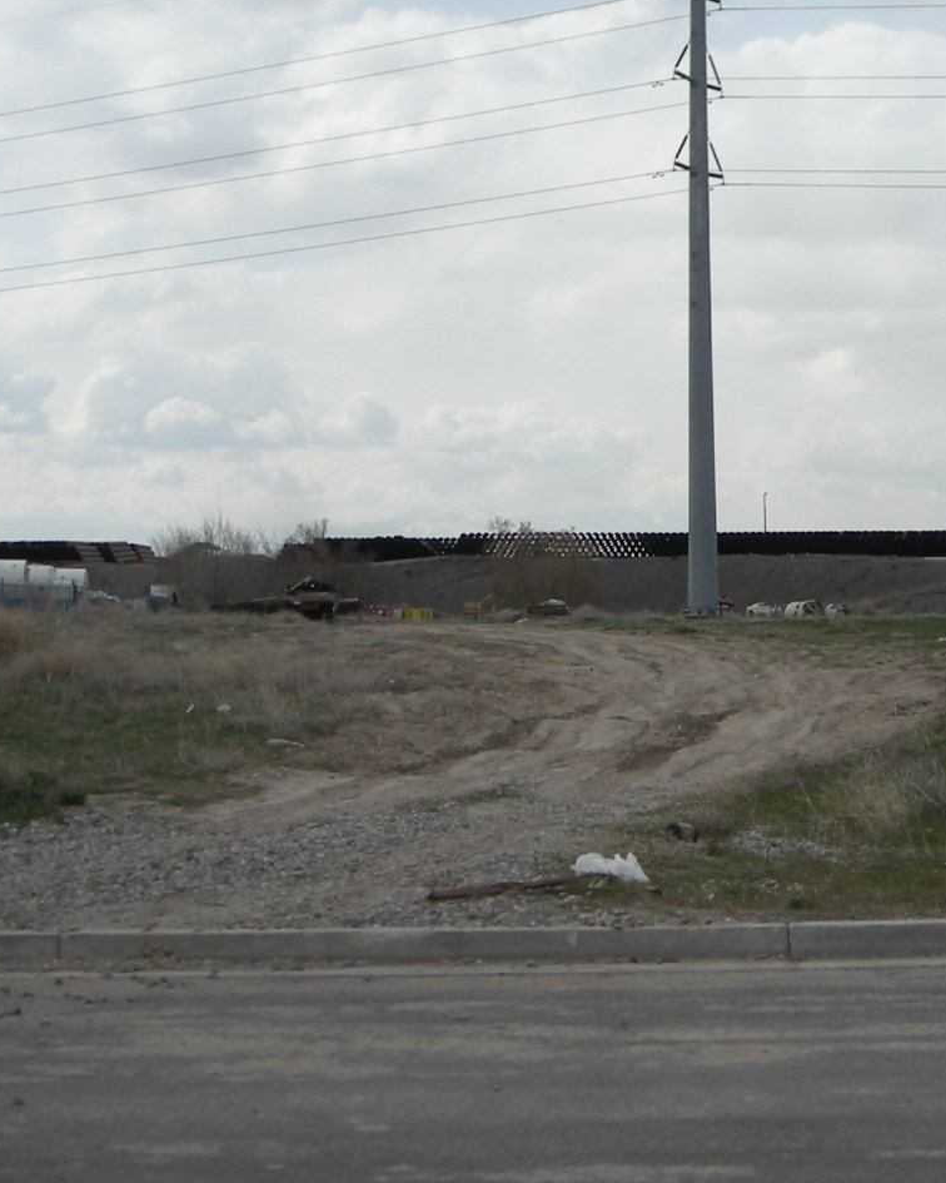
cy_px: 492
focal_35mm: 74
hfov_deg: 20.3
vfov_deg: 25.7
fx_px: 2590
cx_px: 825
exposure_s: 1/335
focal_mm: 5.7
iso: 50
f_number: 5.7
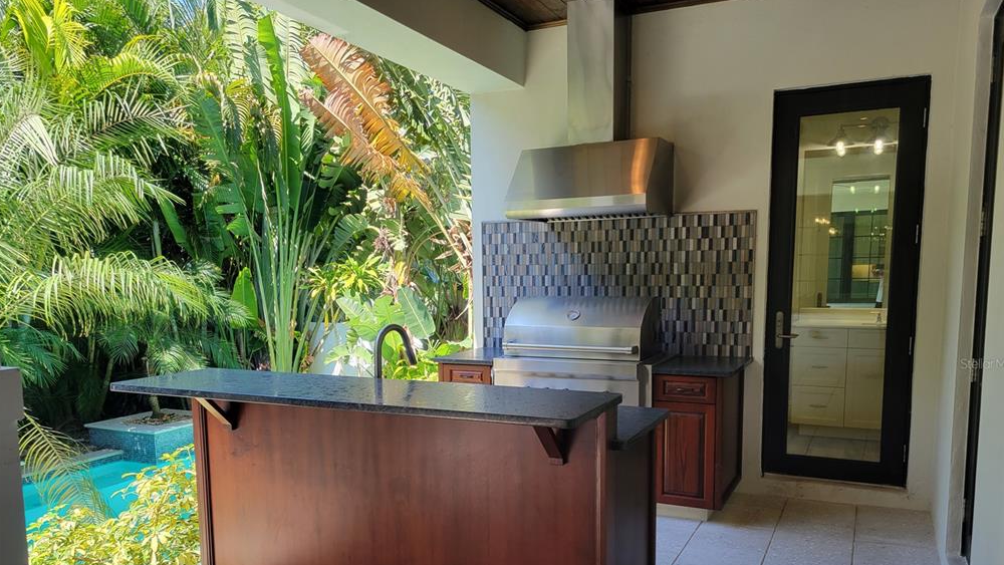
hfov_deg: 66.1
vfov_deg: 39.9
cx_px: 507
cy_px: 363
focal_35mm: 29
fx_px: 772
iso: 40
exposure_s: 1/193
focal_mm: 5.4
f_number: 1.8
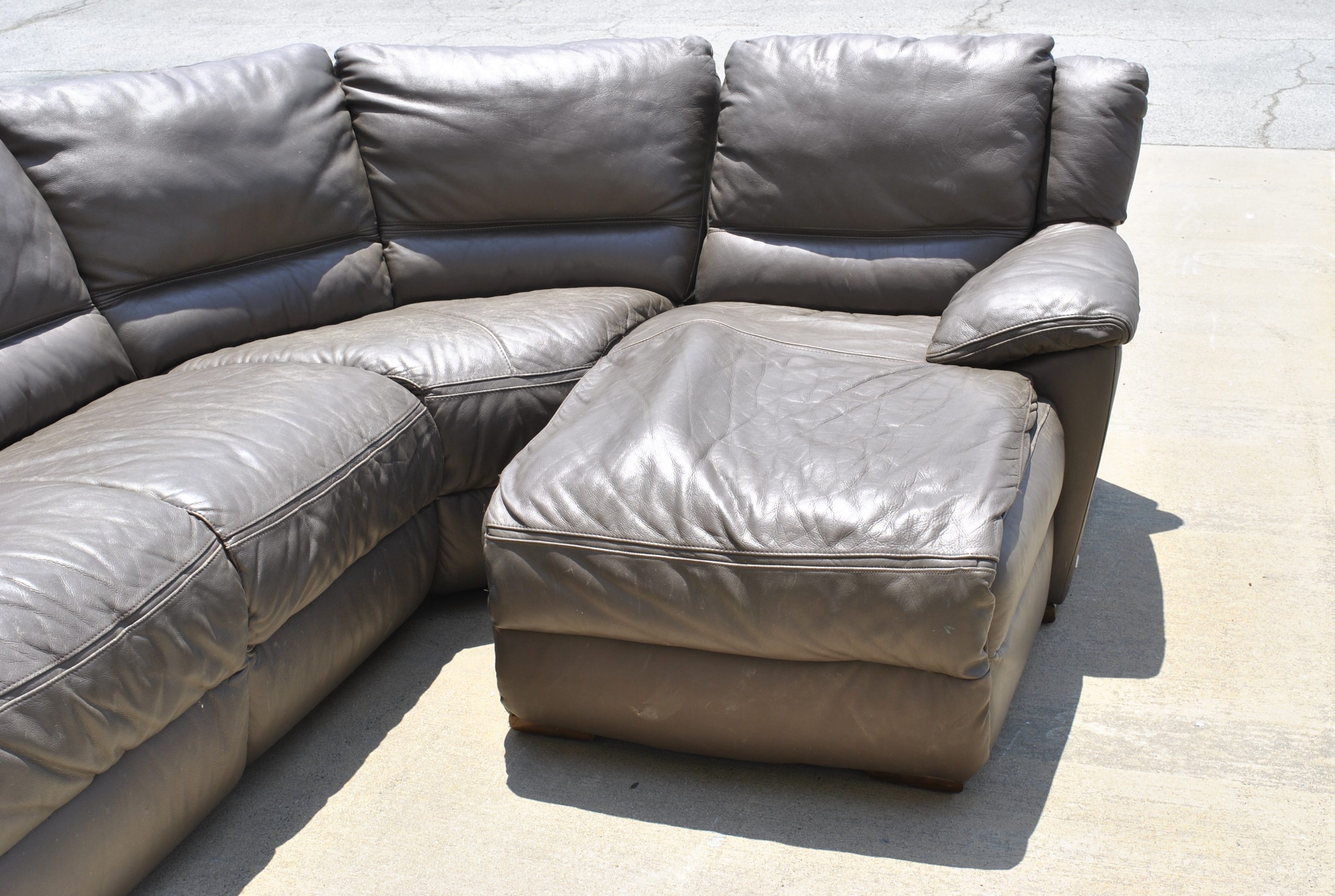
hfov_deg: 43.5
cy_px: 448
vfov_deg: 30.0
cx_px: 668
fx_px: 1672
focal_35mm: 45
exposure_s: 1/100
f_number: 13
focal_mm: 30
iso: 100
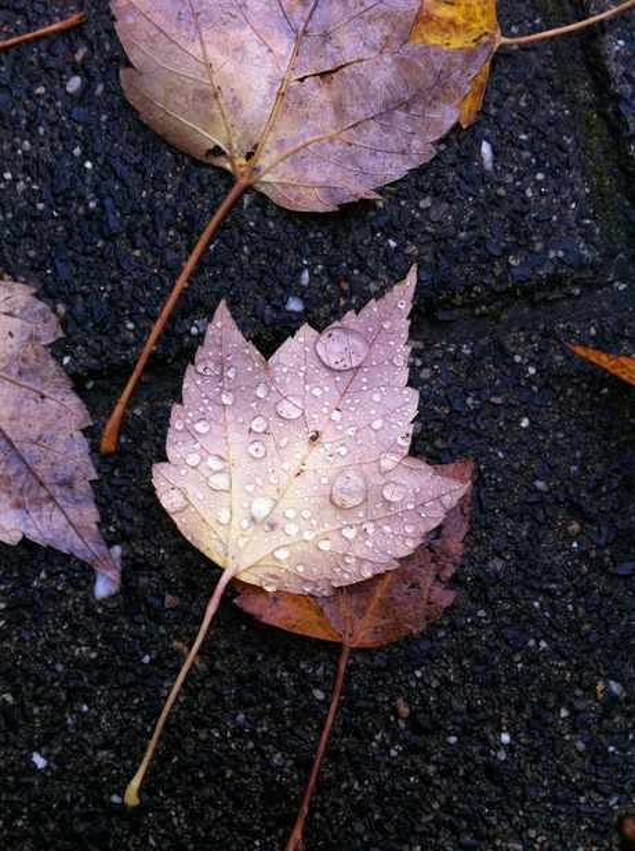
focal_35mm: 35
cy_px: 426
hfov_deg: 40.6
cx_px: 318
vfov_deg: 52.7
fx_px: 858
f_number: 2.8
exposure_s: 1/40
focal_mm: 3.85
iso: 80
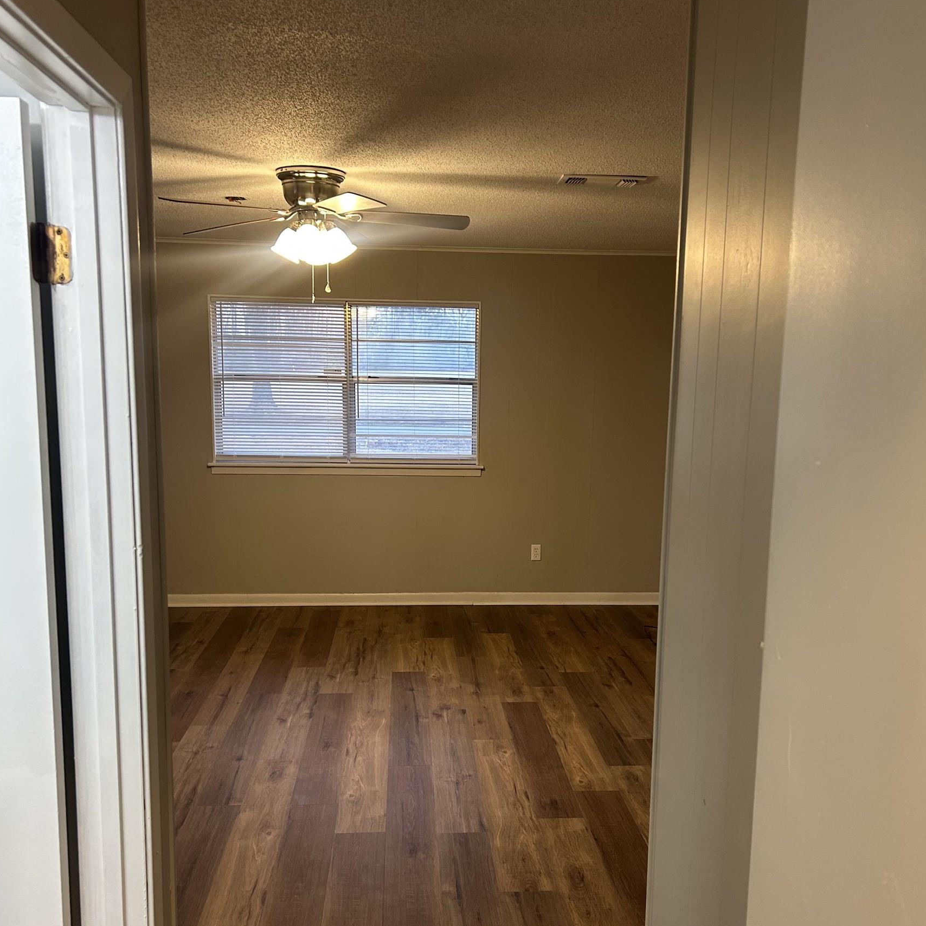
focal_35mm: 31
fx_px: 938
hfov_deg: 52.5
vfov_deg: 52.4
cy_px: 513
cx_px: 462
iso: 125
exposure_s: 1/60
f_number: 1.5
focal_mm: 5.7
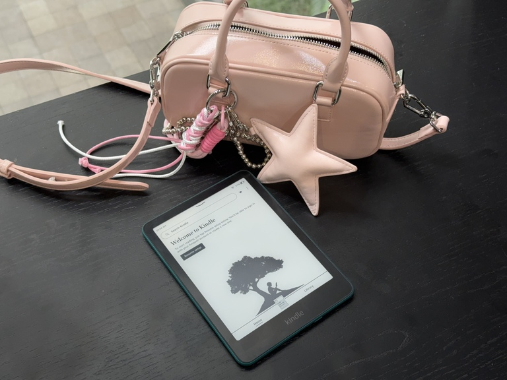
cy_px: 190
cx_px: 254
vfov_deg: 30.3
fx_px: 703
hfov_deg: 39.7
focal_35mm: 48
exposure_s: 1/89
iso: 100
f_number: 1.78
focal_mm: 6.76
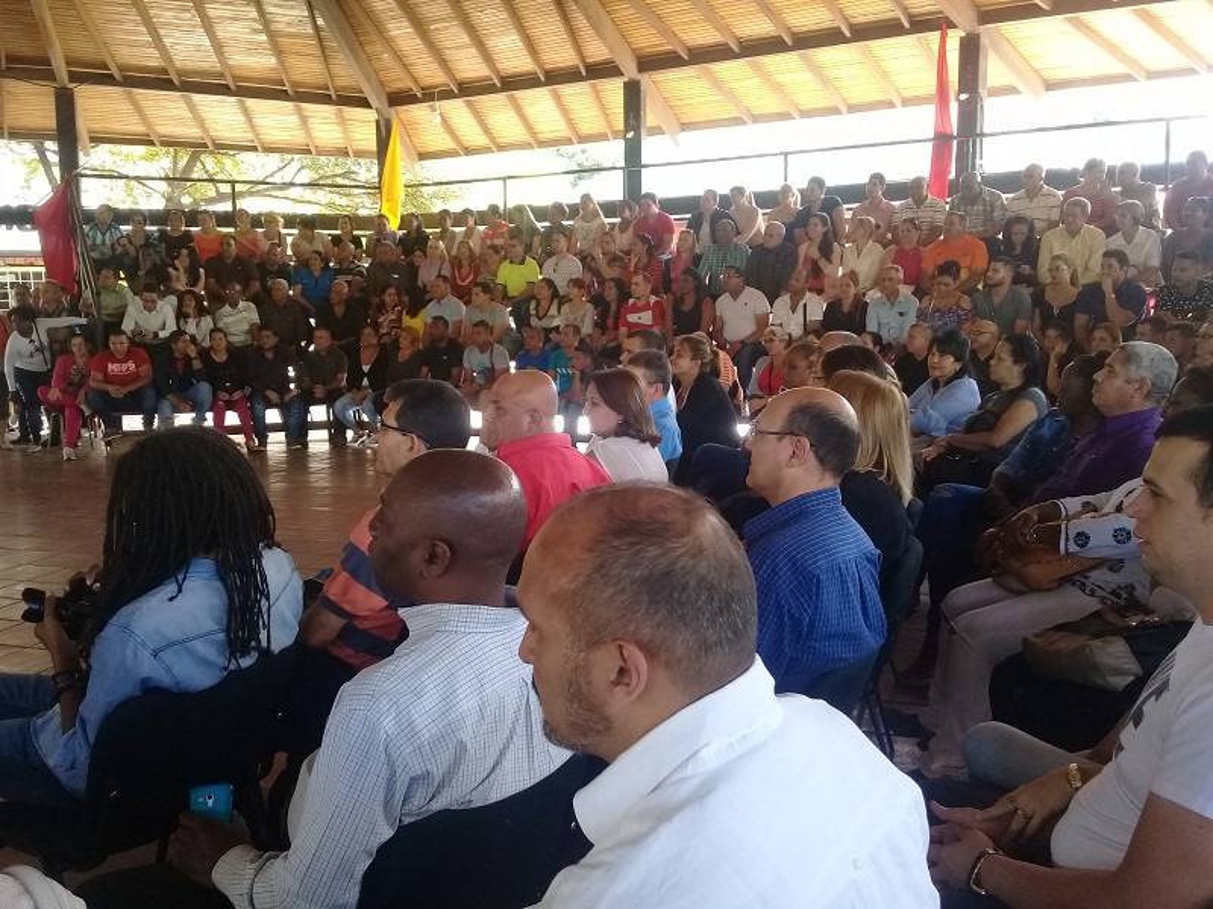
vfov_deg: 45.4
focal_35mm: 31
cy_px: 454
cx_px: 606
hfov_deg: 58.4
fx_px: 1086
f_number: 2.2
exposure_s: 1/40
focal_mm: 3.3
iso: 125
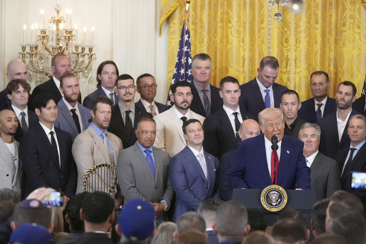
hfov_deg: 10.3
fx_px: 2023
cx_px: 183
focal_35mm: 199
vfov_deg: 6.9
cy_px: 122
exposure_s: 1/400
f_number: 2.8
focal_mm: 132
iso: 6400
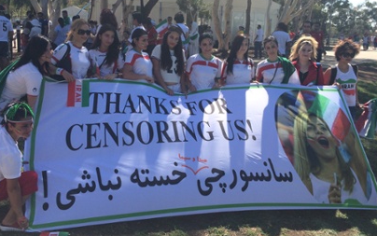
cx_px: 188
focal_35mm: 35
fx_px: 360
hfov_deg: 55.3
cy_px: 87
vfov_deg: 36.1
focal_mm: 4.15
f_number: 2.2
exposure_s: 1/1466
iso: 32
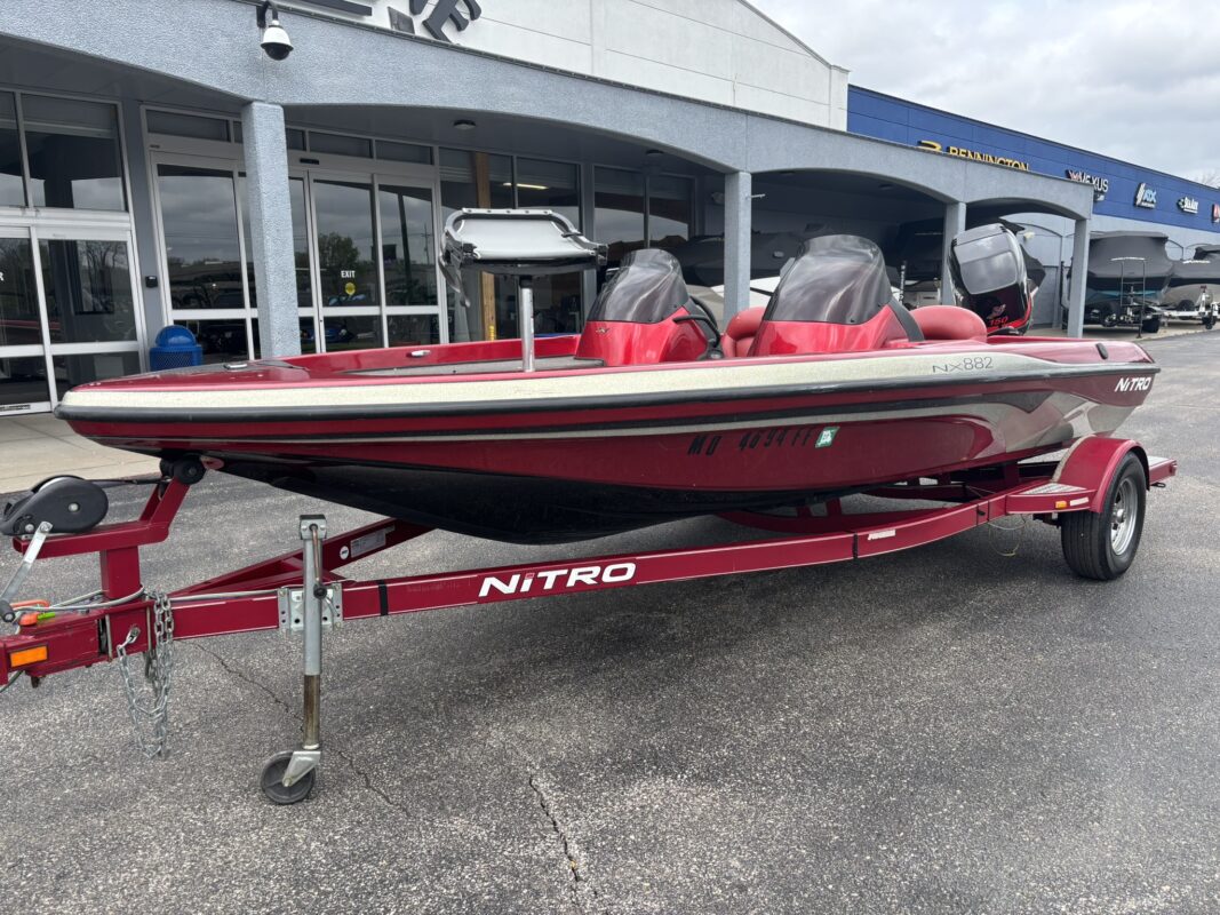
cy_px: 458
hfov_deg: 67.3
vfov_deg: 53.1
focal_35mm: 26
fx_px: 916
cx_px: 610
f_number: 1.6
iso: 50
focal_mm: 5.96
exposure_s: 1/935
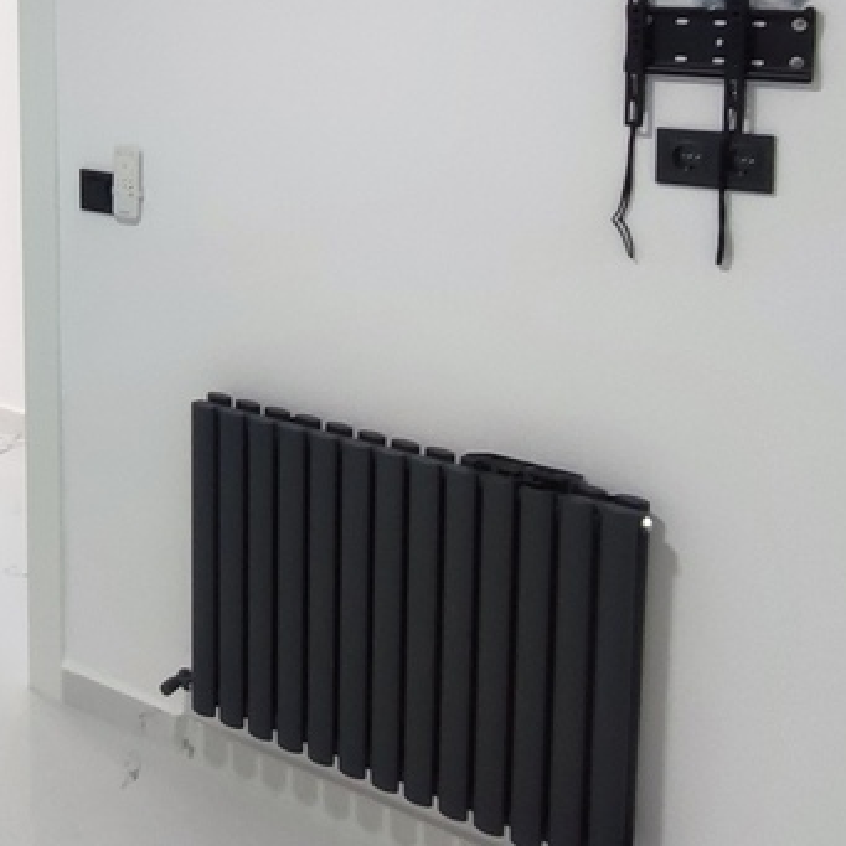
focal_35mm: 53
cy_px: 92
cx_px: -102
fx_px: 1465
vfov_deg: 30.8
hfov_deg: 28.9
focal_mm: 1.65
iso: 196
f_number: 2.2
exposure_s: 1/50
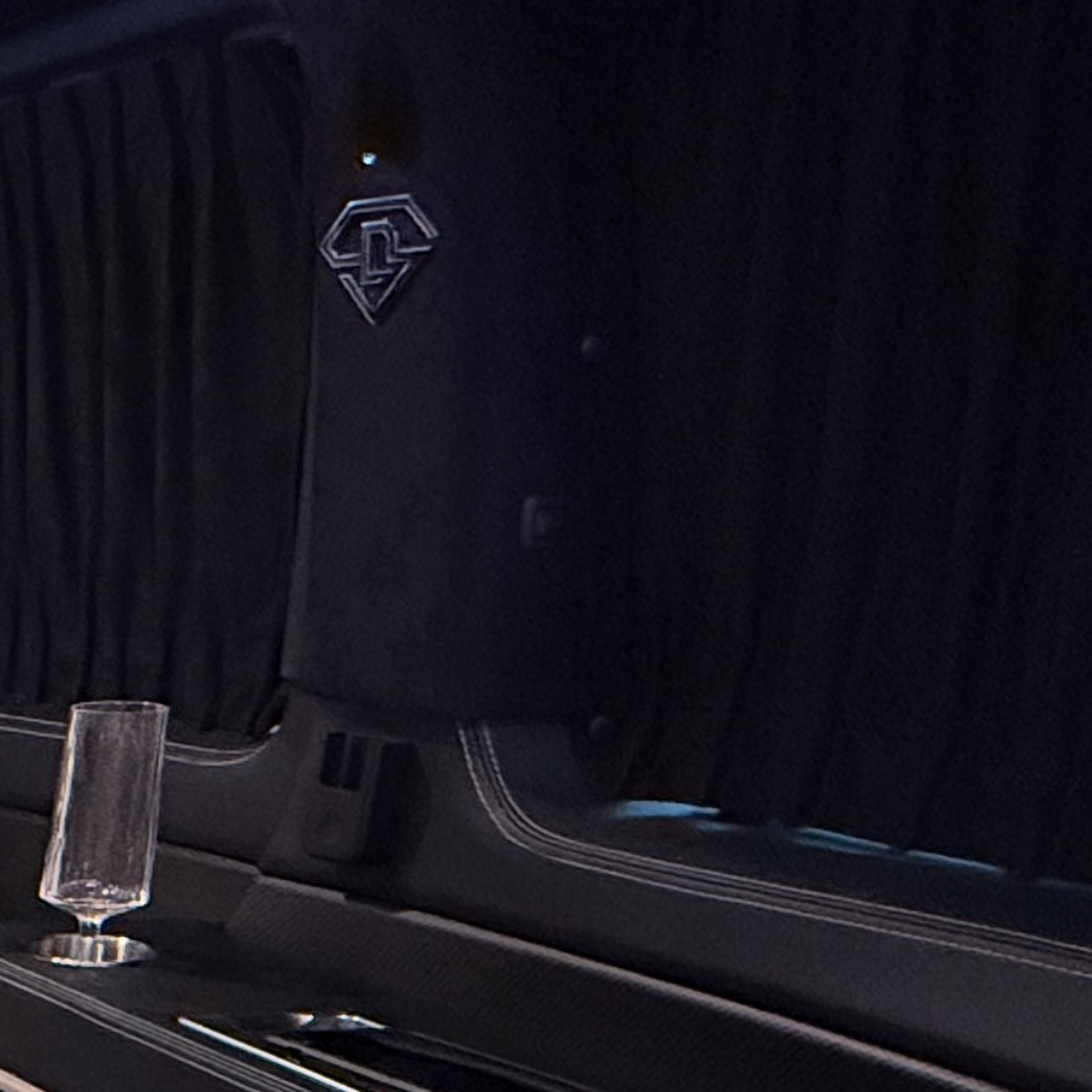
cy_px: 1115
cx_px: -1047
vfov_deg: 28.9
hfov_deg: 19.4
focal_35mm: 55
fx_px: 1963
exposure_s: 1/60
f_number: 2.2
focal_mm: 2.22
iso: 1000
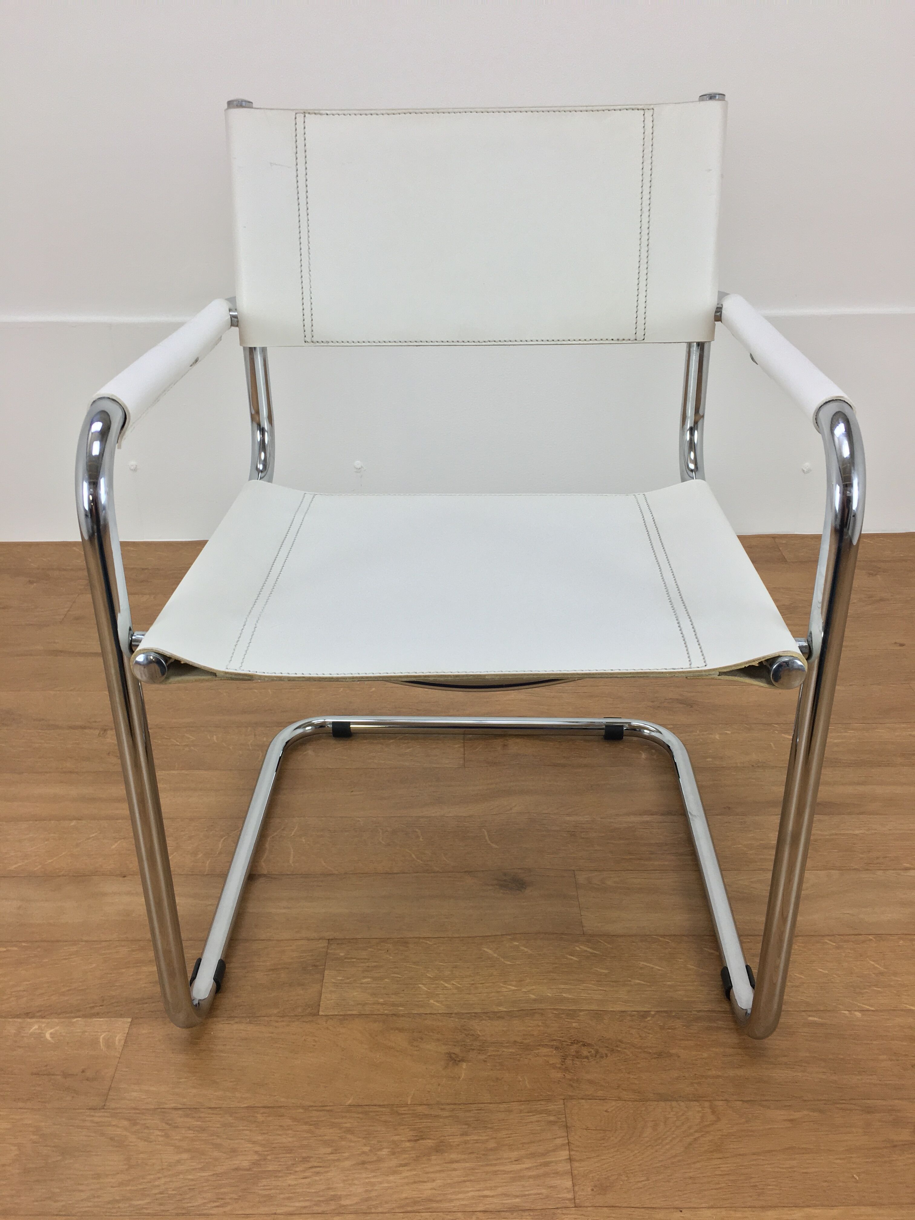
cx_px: 458
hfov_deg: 48.2
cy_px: 610
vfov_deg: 61.7
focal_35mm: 29
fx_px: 1022
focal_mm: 4.15
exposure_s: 1/33
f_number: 2.2
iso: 32
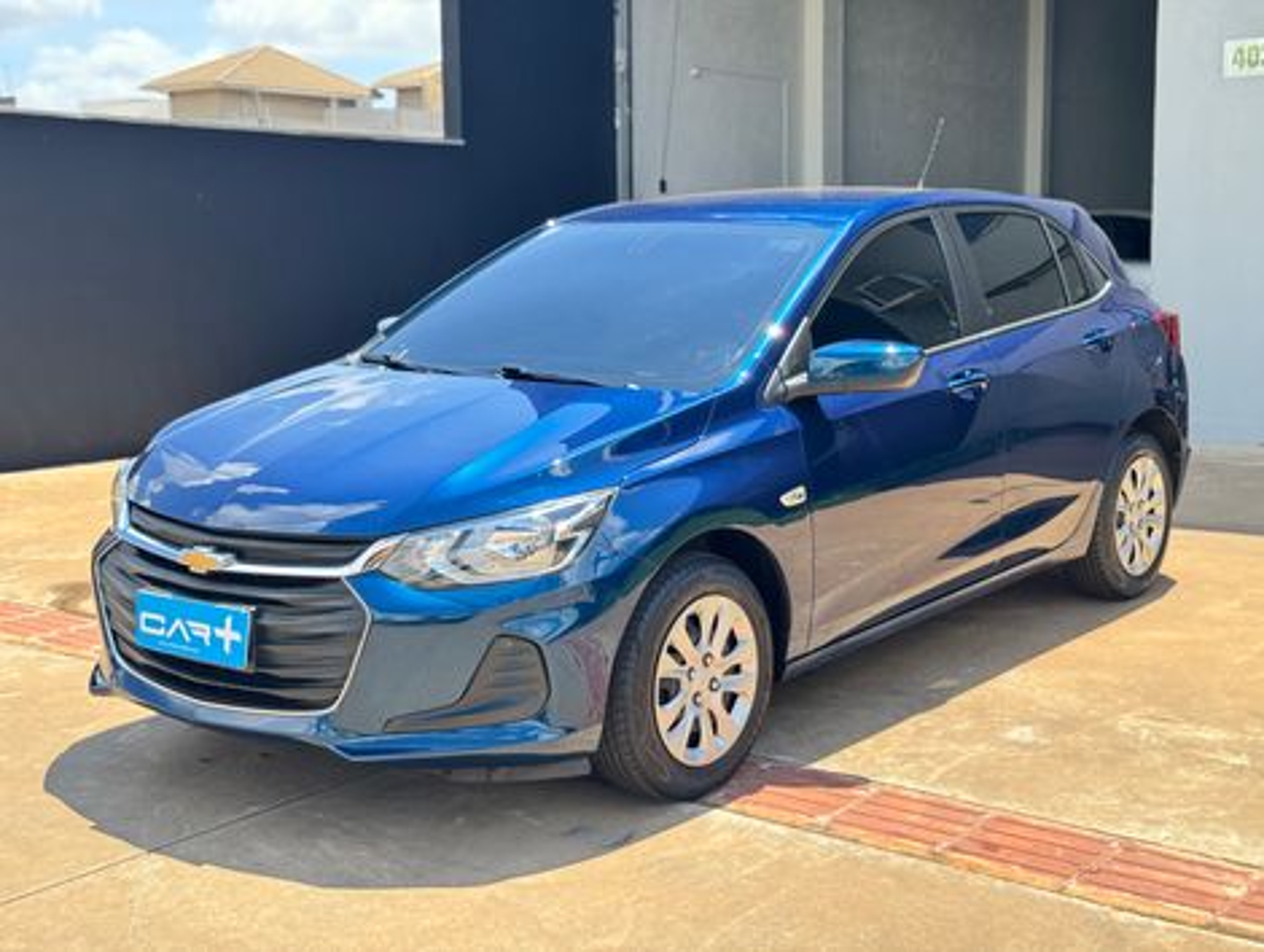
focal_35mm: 48
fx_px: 1755
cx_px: 632
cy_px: 476
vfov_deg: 30.3
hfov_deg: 39.6
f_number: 1.78
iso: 64
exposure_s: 1/952
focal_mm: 6.76
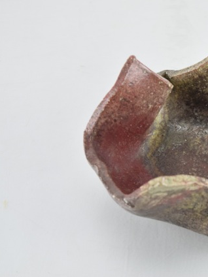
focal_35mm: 120
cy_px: 139
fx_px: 959
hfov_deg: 12.3
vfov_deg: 16.5
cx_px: 198
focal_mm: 55
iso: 800
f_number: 5.6
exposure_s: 1/125
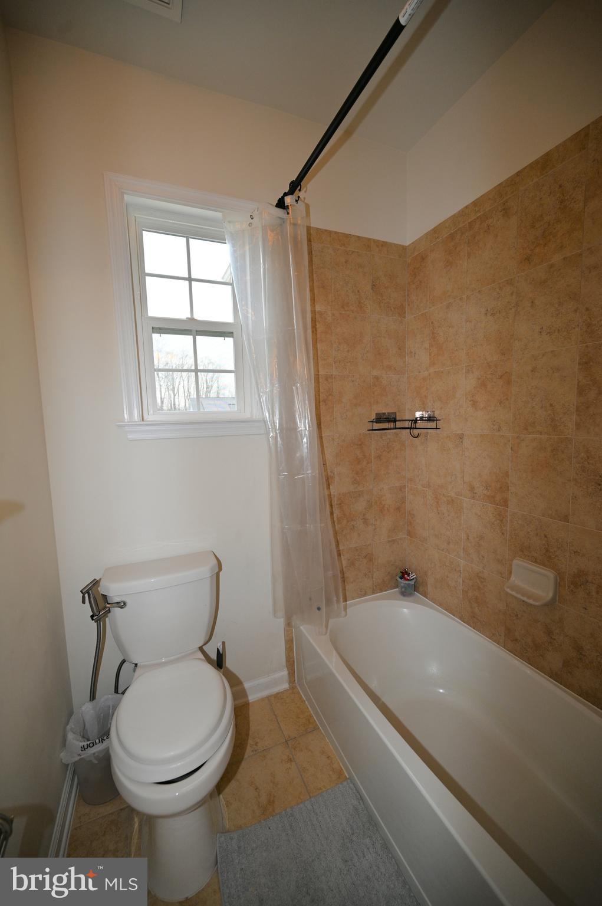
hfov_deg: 81.1
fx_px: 352
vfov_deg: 104.3
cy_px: 453
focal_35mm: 14
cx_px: 301
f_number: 4
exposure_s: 1/200
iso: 160
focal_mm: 14
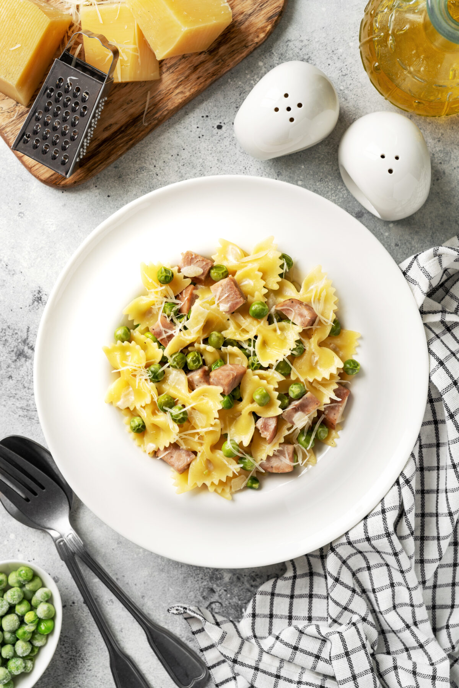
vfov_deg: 39.6
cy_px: 344
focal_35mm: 50
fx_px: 956
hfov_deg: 27.0
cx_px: 230
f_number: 6.3
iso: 100
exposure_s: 1/125
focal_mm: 50
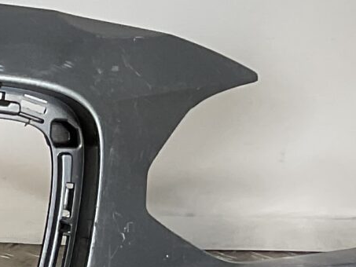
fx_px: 1687
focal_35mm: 164
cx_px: -599
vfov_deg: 9.0
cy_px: 213
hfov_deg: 10.0
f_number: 1.8
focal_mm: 3
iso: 16
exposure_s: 1/367
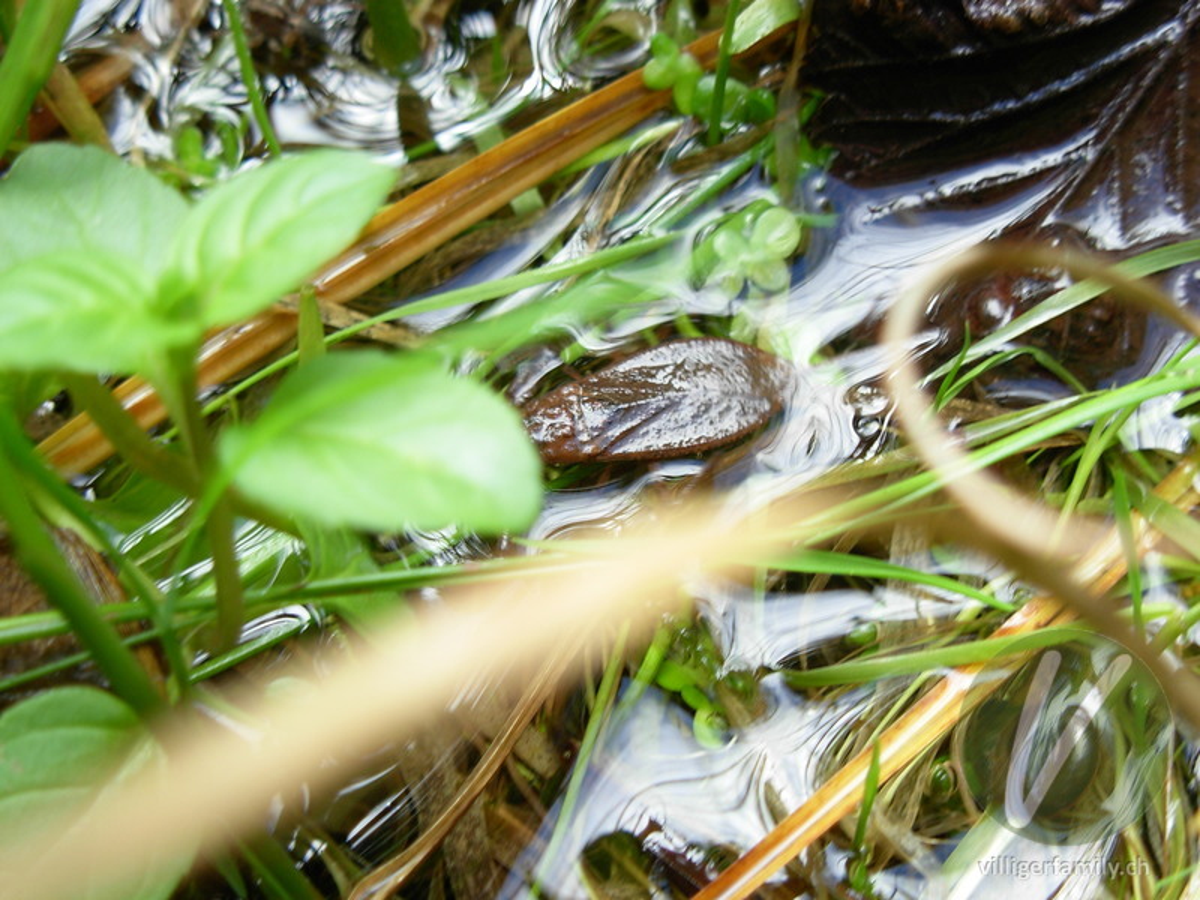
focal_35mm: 64
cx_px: 600
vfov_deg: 22.9
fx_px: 2219
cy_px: 450
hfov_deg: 30.3
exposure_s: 1/52.2
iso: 79
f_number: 3.4
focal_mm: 10.5
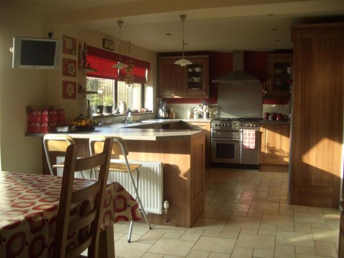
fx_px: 348
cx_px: 172
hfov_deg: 52.6
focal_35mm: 35
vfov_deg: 40.7
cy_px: 129
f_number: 2.6
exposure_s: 1/125
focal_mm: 5.8
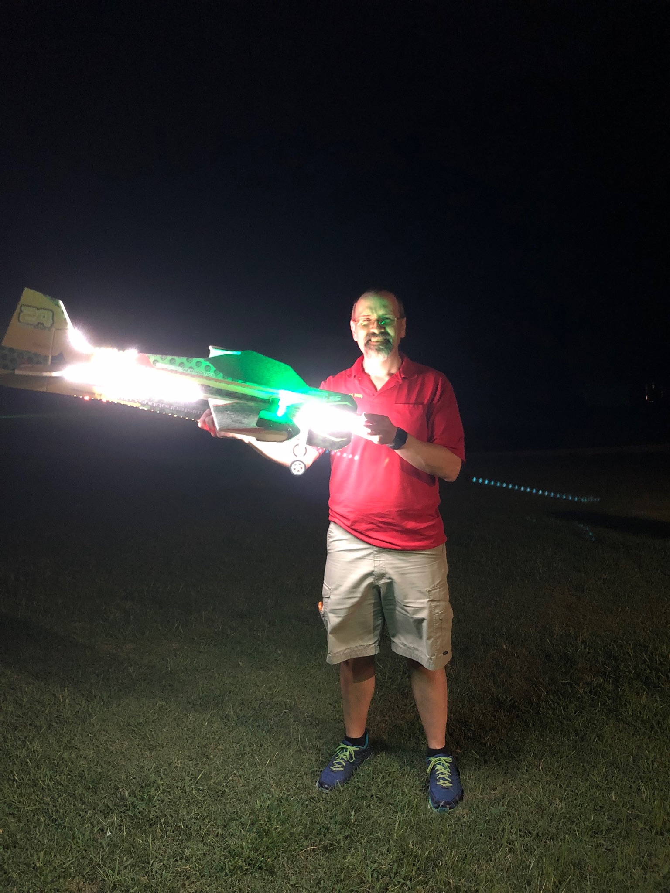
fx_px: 723
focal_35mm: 28
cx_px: 335
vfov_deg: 63.4
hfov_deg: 49.7
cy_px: 446
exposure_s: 1/4
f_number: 1.8
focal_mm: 3.99
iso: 160
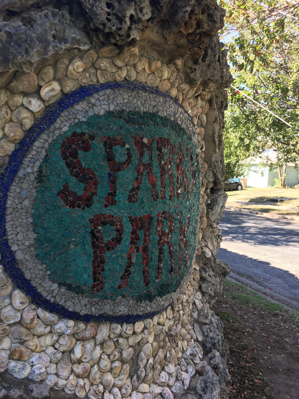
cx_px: 150
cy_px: 200
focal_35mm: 29
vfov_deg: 61.7
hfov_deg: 48.2
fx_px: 334
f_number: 2.2
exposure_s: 1/120
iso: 25
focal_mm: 4.15
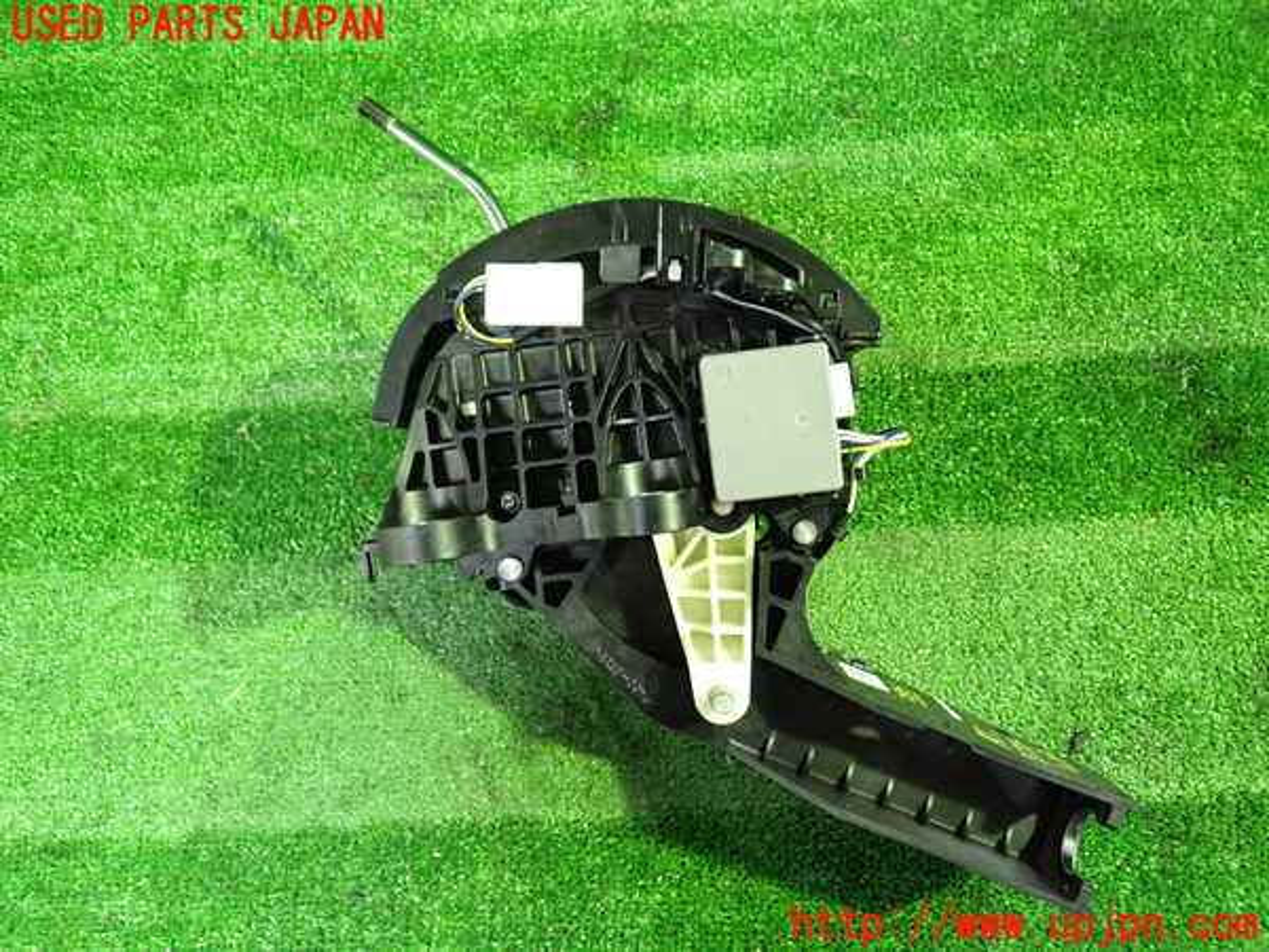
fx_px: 1100
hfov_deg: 60.0
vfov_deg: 46.8
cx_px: 634
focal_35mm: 30
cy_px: 476
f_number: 2.3
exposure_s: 1/25
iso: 800
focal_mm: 5.4
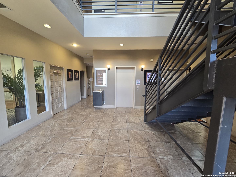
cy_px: 88
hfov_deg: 106.2
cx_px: 118
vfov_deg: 89.9
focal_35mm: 13
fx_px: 89
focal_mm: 2.2
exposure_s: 1/60
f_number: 2.2
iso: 200
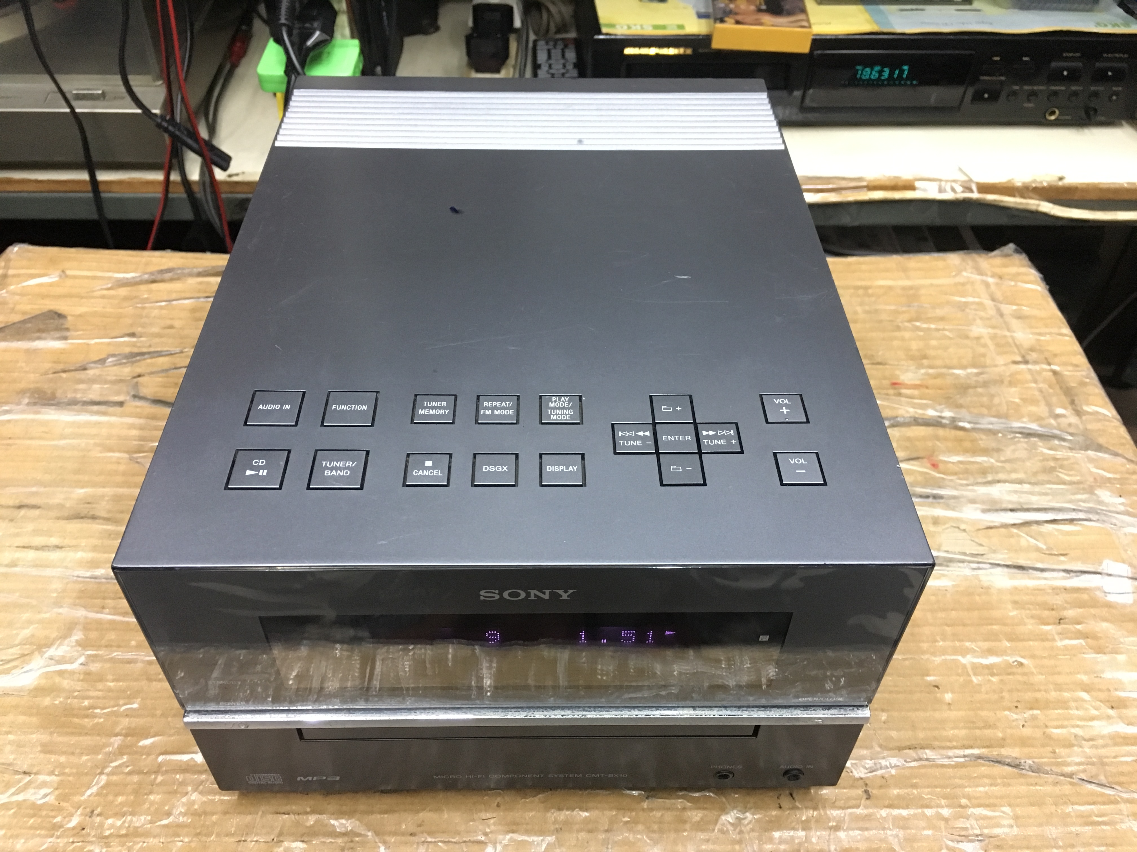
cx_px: 568
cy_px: 426
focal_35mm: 29
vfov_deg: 48.2
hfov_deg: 61.7
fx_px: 953
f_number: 2.2
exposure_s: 1/25
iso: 200
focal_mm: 4.15
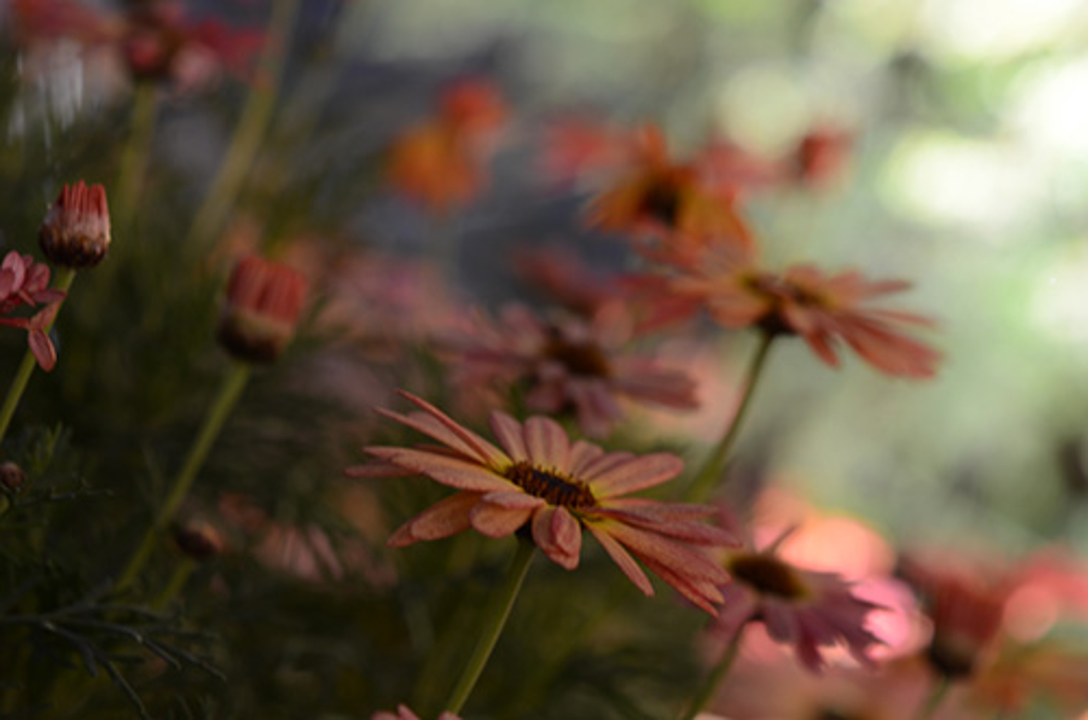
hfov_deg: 16.1
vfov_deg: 10.7
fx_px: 3845
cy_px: 360
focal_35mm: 128
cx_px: 544
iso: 160
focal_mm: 85
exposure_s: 2.5
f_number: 5.6
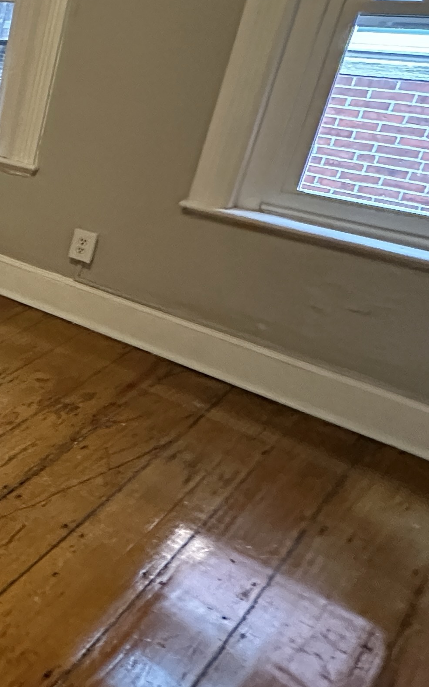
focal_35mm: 38
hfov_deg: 21.0
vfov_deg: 50.6
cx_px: -363
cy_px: 228
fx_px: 711
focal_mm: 2.22
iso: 800
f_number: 2.2
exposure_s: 1/60
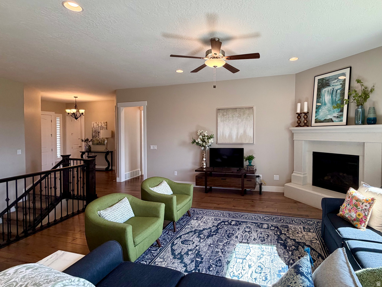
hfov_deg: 102.1
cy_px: 144
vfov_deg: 85.7
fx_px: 154
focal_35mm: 14
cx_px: 191
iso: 125
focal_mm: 2.22
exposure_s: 1/120
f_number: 2.2
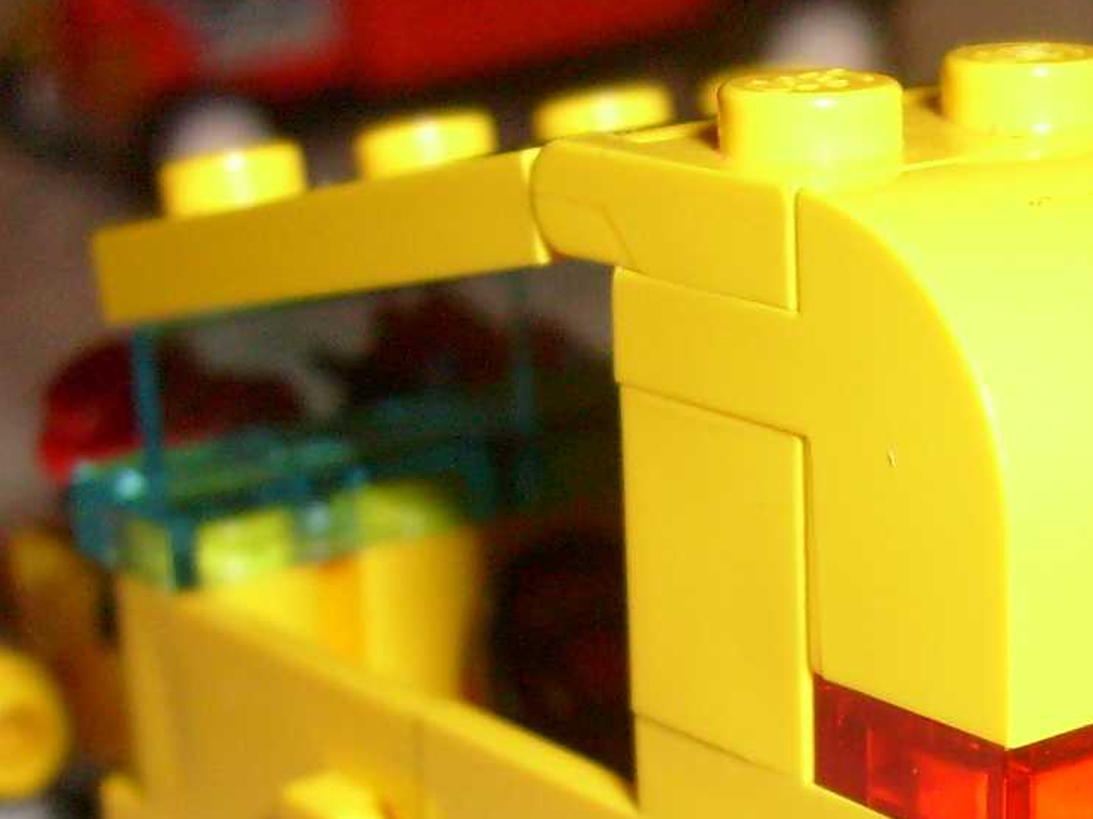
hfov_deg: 20.0
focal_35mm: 97
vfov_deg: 14.9
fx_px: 3062
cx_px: 898
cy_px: 905
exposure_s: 1/45
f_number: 2.8
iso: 100
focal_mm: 5.8
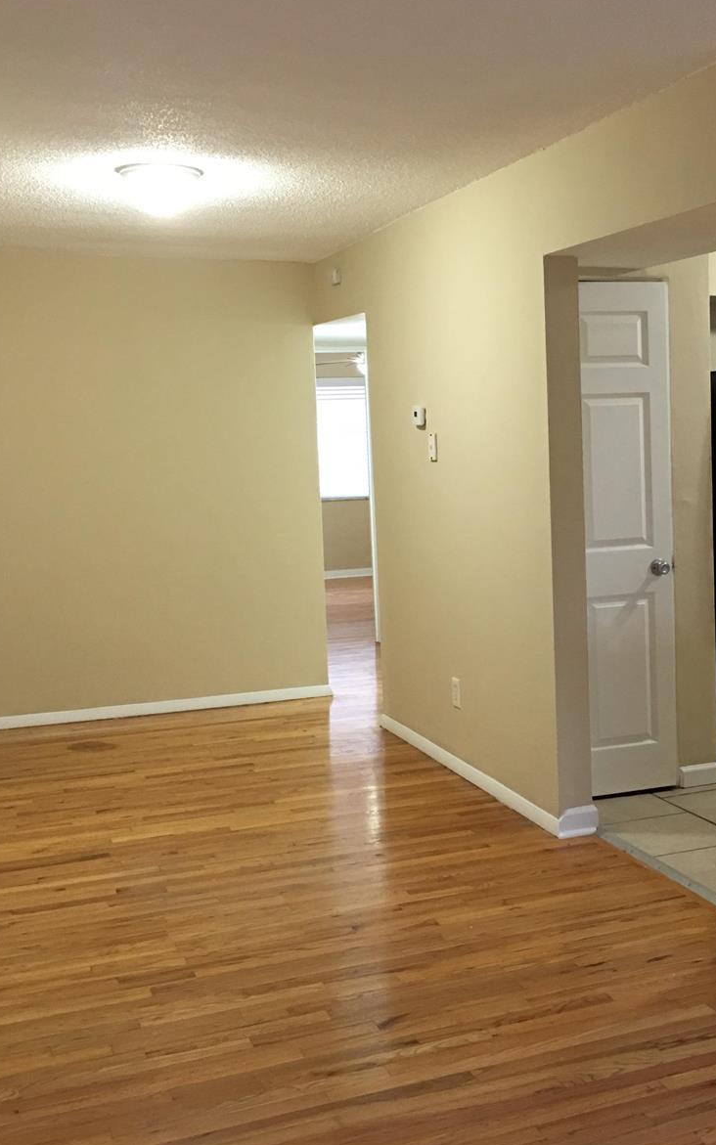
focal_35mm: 42
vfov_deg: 47.2
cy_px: 564
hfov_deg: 30.1
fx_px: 1311
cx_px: 535
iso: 100
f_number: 2.2
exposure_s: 1/15
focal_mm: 4.15
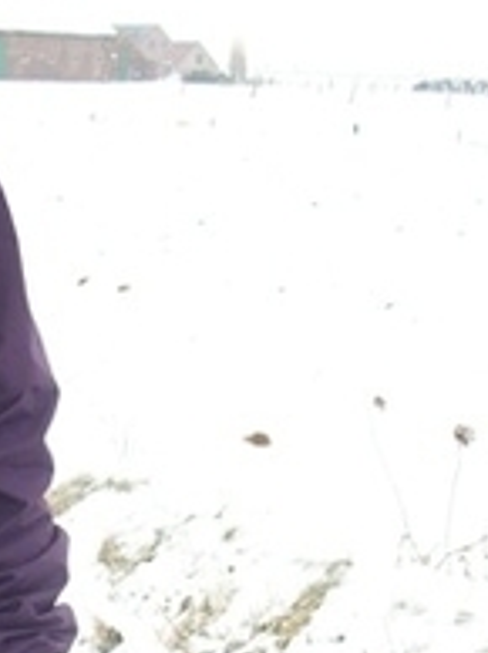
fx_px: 1865
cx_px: -37
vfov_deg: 19.4
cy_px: 616
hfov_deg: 14.6
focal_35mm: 99
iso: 80
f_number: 2.9
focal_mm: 5.7
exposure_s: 1/200
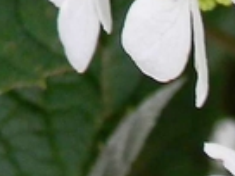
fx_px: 1385
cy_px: -100
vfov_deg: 7.2
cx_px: 582
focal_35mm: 204
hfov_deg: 8.7
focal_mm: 6.4
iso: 259
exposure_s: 1/30
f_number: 3.7
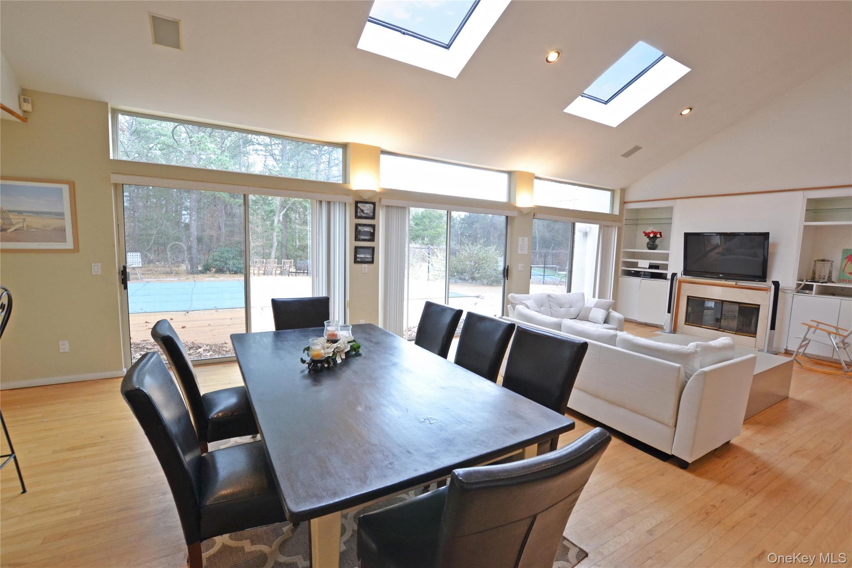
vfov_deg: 77.3
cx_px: 426
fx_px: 355
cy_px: 284
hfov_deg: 100.4
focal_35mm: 15
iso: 400
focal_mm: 10
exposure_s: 1/20
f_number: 7.1
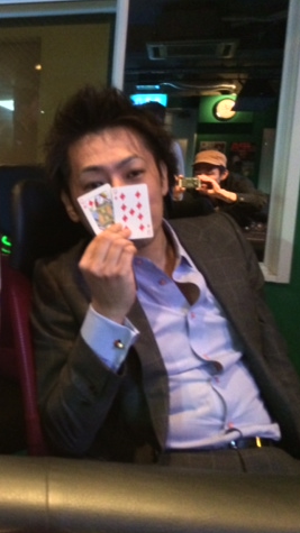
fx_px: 623
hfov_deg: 25.6
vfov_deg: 46.4
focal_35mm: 44
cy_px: 267
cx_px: -9
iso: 500
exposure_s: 1/15
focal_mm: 4.12
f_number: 2.2
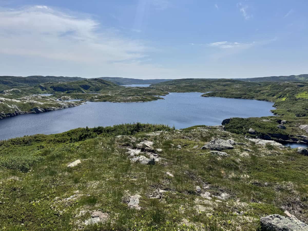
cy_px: 116
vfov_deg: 56.8
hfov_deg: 71.6
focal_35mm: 24
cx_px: 154
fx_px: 214
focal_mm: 6.76
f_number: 1.78
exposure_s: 1/9009
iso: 80
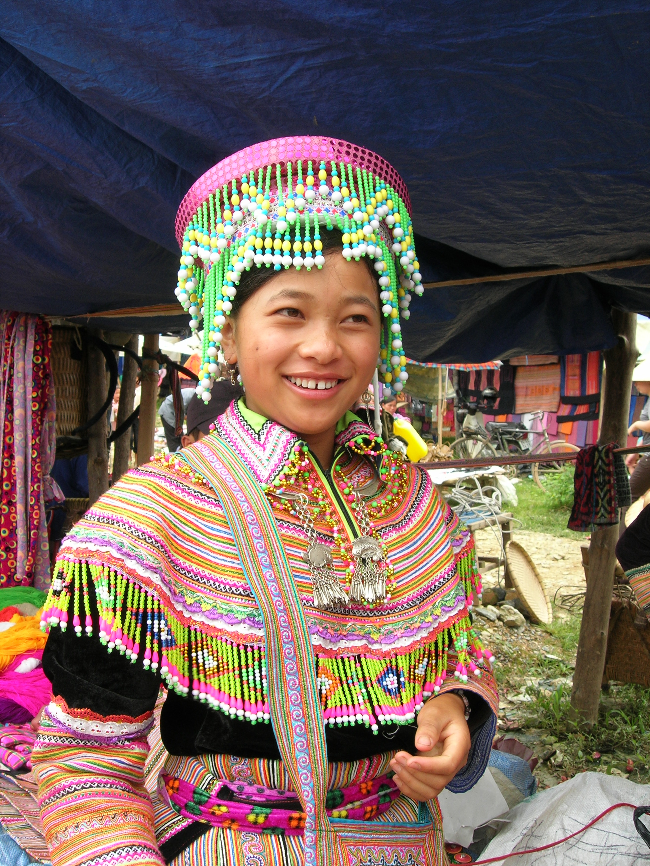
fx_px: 951
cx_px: 325
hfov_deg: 37.7
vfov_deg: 49.0
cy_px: 433
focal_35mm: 38
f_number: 4.8
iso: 64
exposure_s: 1/126
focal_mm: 7.8
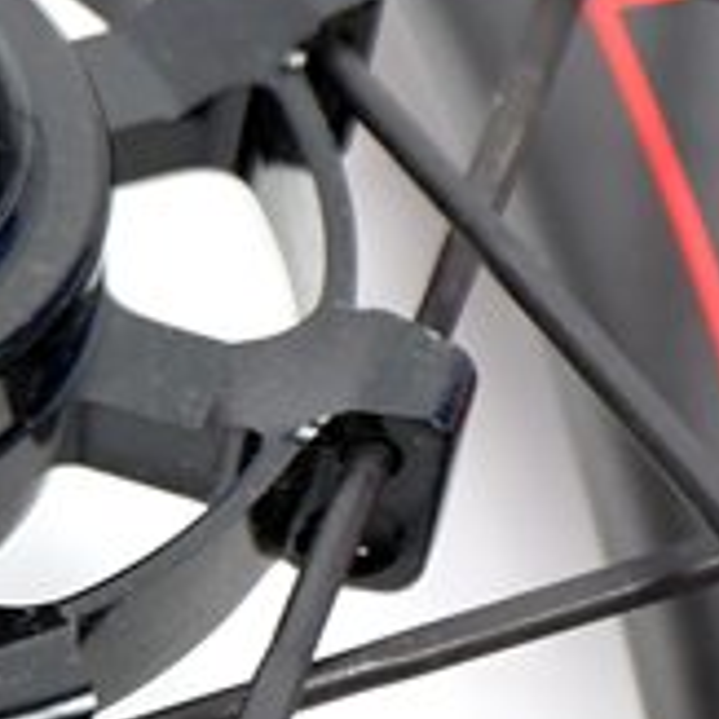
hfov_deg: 5.5
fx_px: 7449
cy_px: 225
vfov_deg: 5.5
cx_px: -521
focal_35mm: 317
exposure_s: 1/45
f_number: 4.7
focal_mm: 30.5
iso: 200
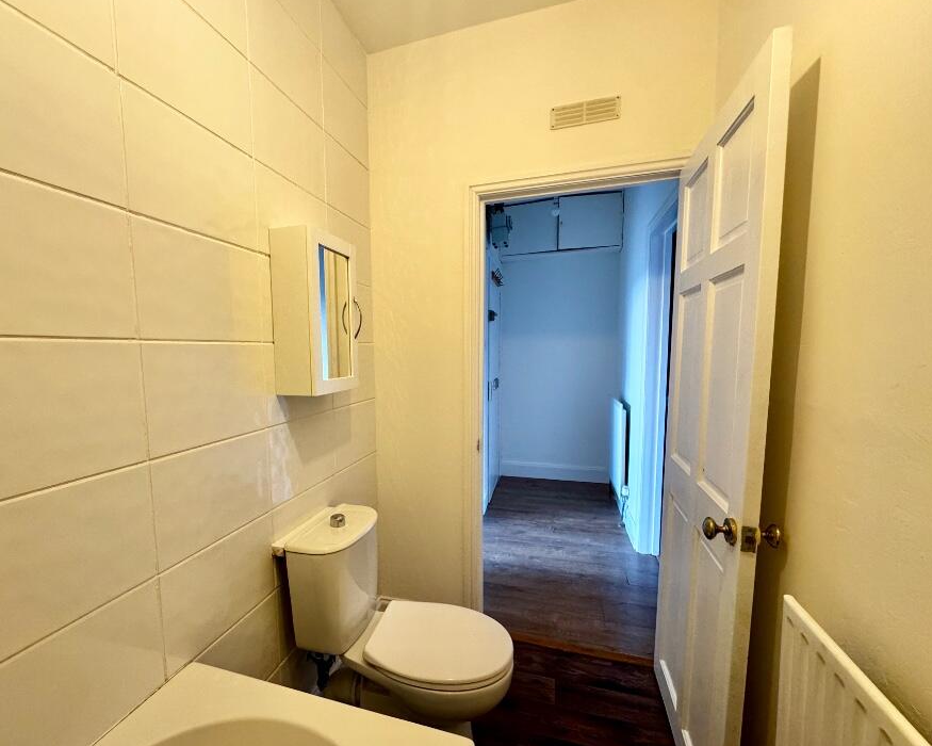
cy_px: 398
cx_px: 409
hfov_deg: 92.7
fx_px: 441
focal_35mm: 16
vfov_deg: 80.3
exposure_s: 1/50
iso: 250
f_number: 2.2
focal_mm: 2.22
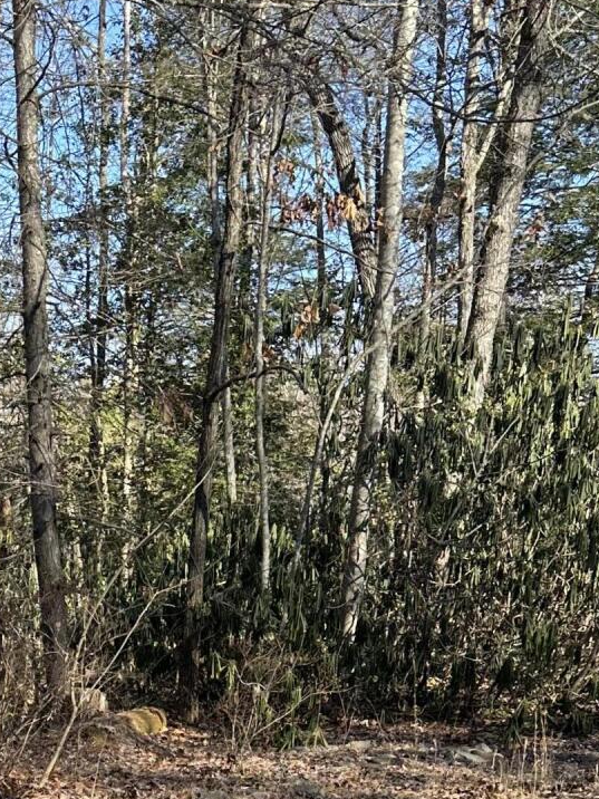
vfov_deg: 26.9
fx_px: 1546
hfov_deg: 20.8
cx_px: -67
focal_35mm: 67
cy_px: 851
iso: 80
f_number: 1.78
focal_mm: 6.86
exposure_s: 1/604
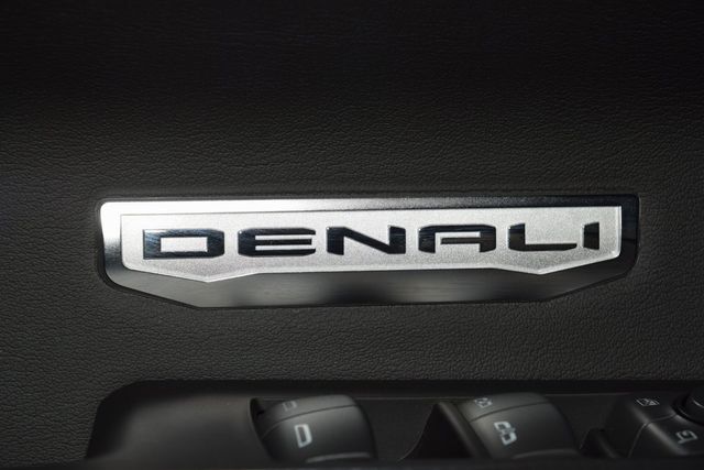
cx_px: 352
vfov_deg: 13.0
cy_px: 235
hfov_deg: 19.5
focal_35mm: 105
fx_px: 2054
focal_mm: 70
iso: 100
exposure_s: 1/125
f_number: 8
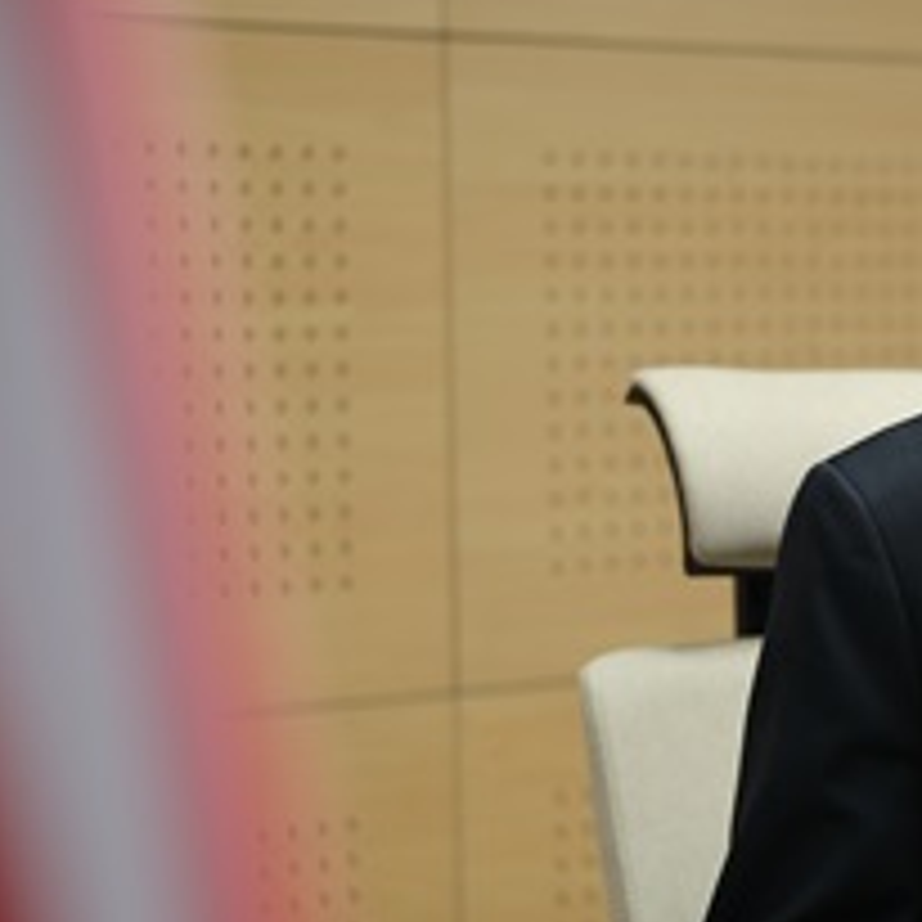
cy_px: 486
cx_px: 1016
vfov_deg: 15.3
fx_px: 3435
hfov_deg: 14.9
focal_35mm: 114
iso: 160
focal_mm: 33
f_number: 1.4
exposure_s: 1/80
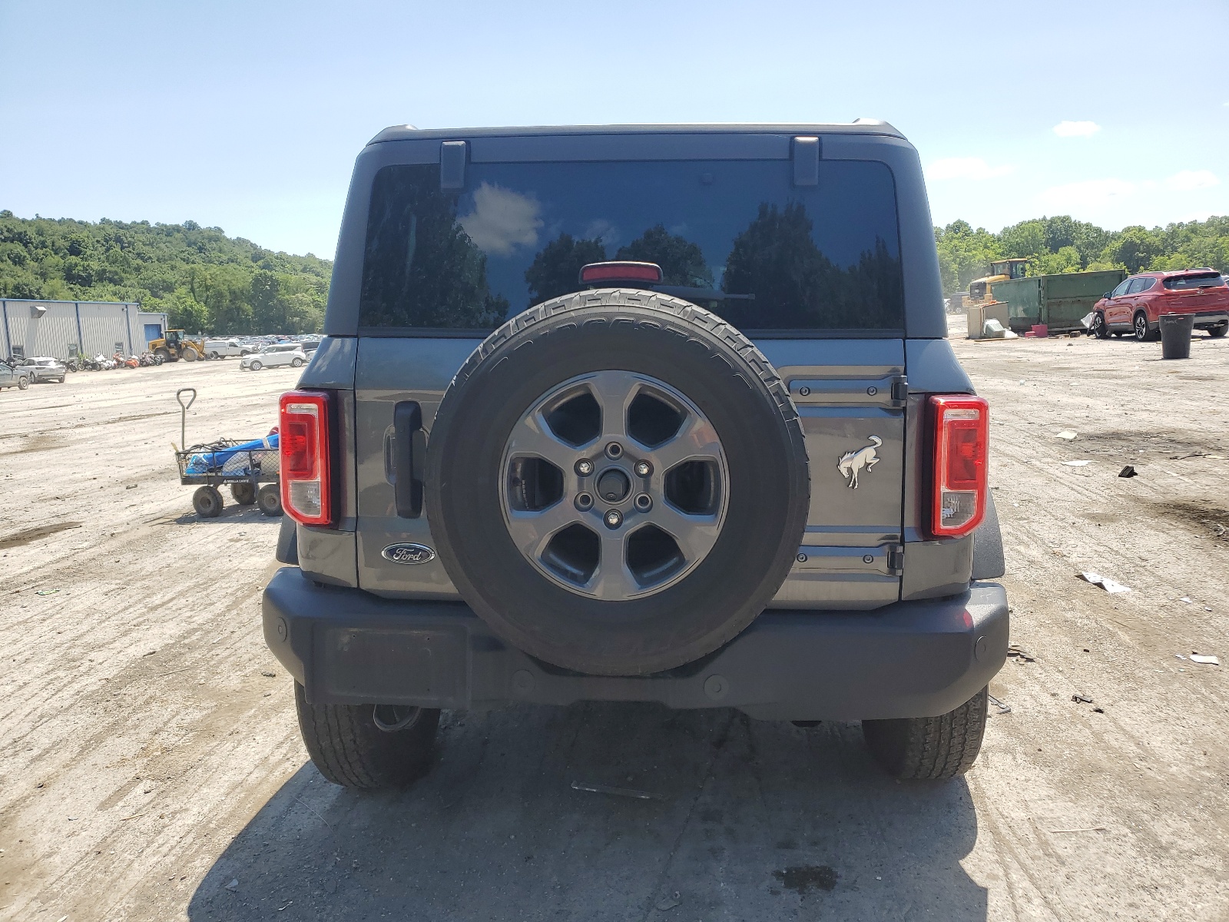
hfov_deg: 67.3
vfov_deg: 53.1
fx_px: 923
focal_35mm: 26
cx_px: 614
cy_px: 461
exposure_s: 1/1667
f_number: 1.5
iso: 50
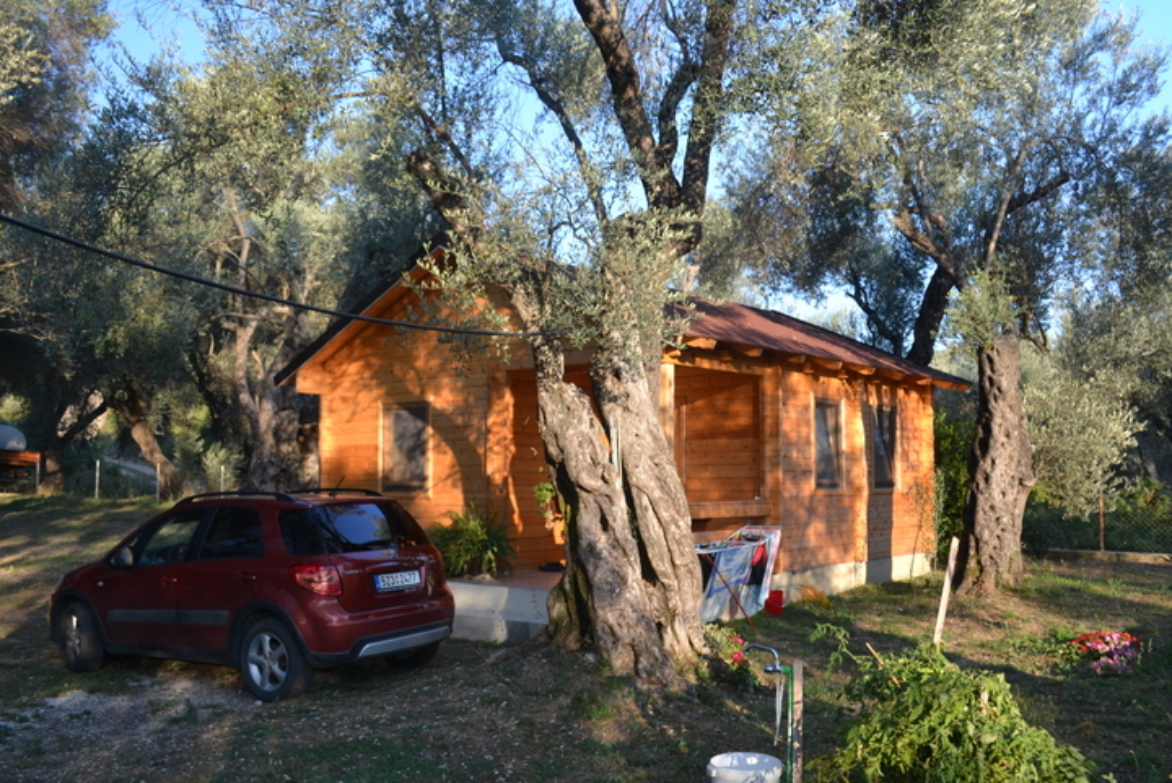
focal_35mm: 30
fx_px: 977
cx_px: 610
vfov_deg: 43.7
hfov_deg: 61.9
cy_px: 405
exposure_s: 1/125
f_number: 5.6
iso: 250
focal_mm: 18
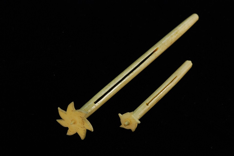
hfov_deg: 13.0
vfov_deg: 8.7
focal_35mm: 158
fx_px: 1025
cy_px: 78
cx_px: 117
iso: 100
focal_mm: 105
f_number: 18
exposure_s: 1
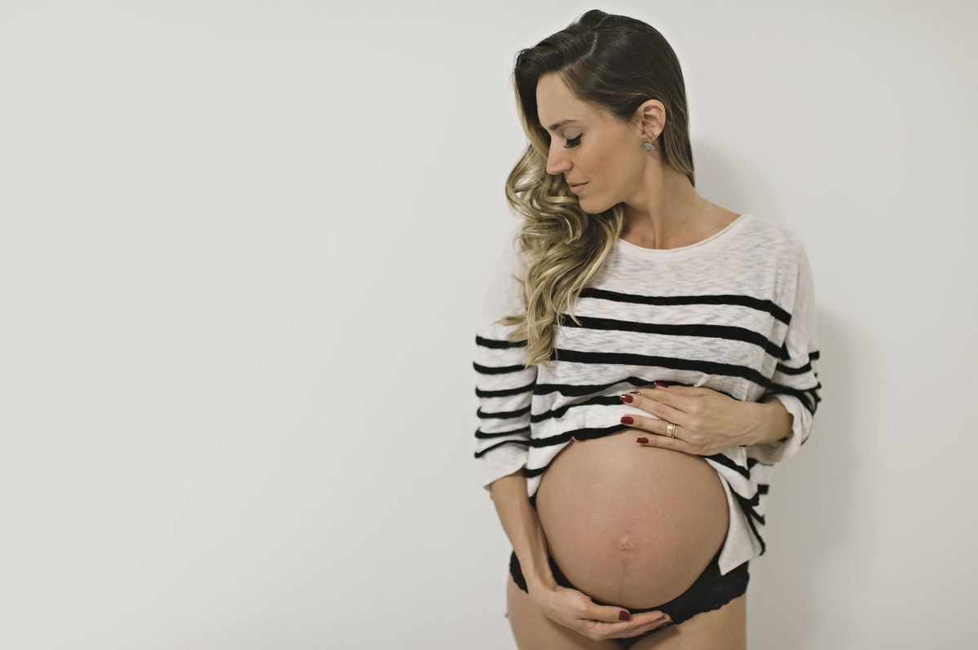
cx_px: 489
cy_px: 325
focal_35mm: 35
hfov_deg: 54.5
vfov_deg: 37.8
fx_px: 950
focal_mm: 35
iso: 400
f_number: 1.4
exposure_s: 1/100
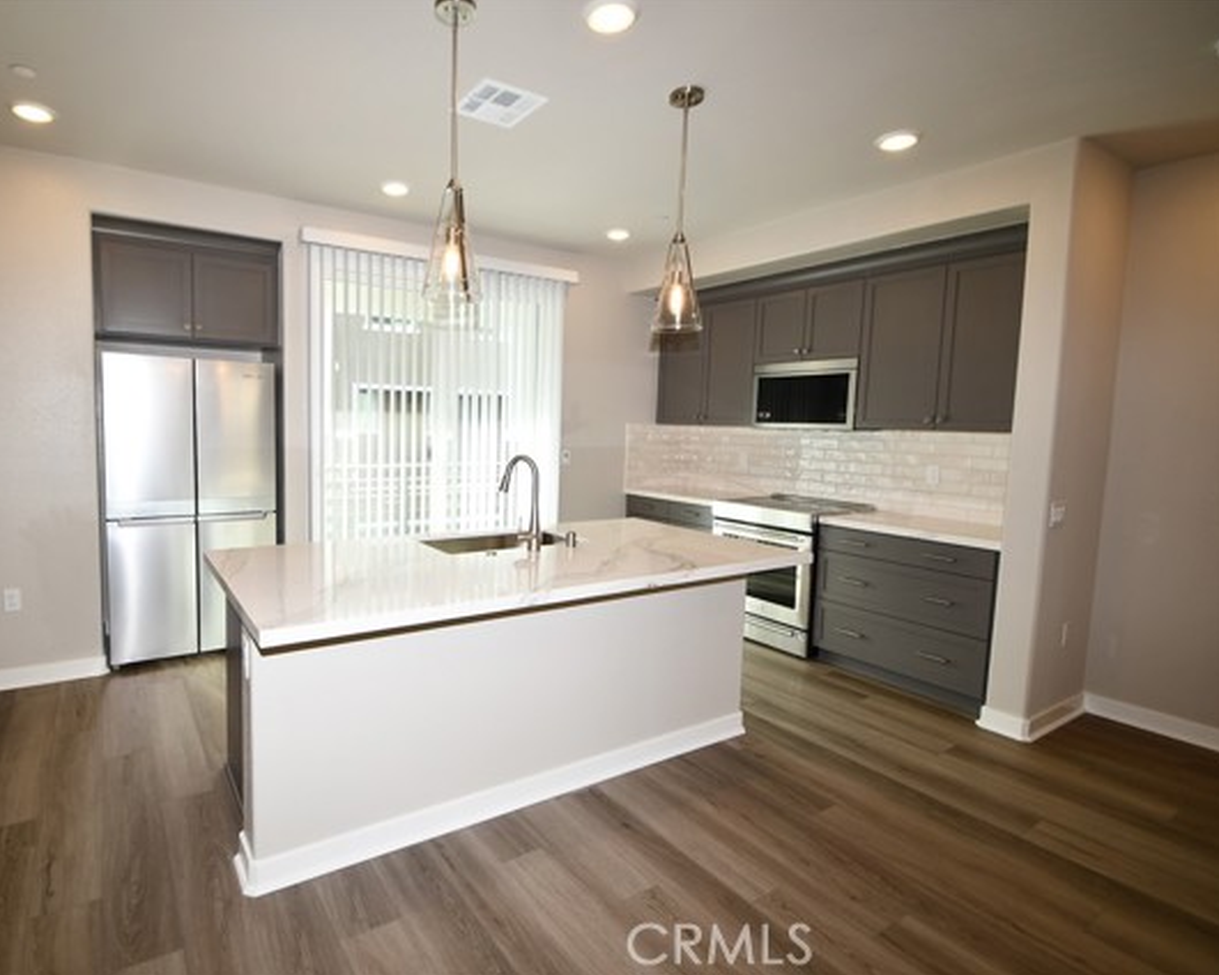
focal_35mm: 17
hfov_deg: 88.7
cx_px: 497
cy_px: 486
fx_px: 613
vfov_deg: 77.0
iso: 200
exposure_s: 1/80
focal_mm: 10
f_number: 4.5
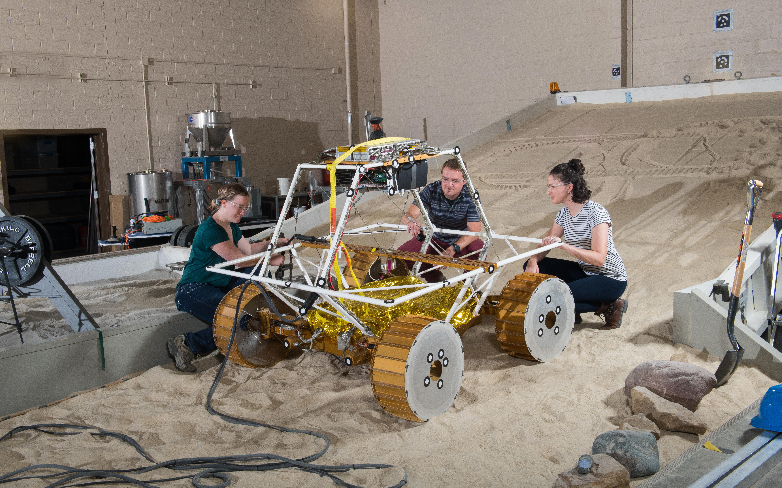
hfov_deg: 52.7
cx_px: 391
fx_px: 789
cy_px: 227
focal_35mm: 37
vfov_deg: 34.4
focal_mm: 36
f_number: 11
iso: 200
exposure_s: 1/125
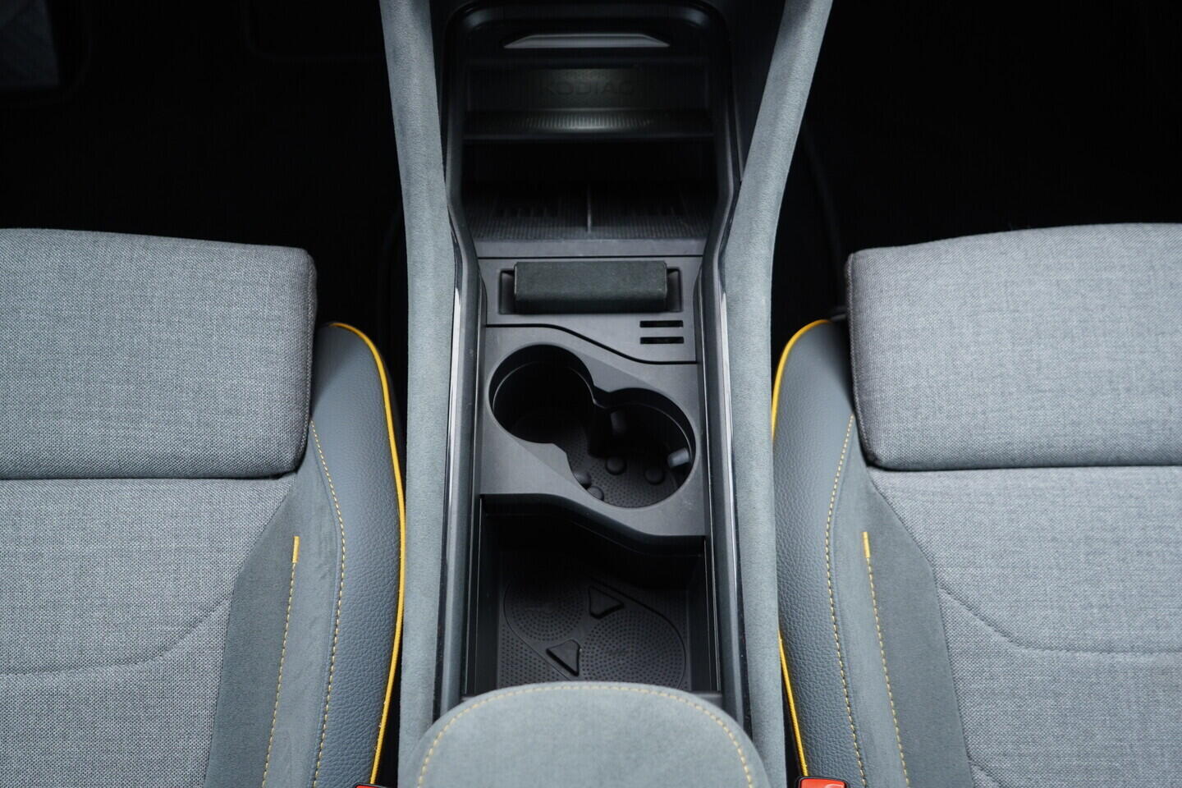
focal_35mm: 36
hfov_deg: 53.1
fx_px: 1182
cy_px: 394
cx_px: 591
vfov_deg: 36.9
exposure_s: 1/40
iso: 320
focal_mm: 24
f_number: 2.8
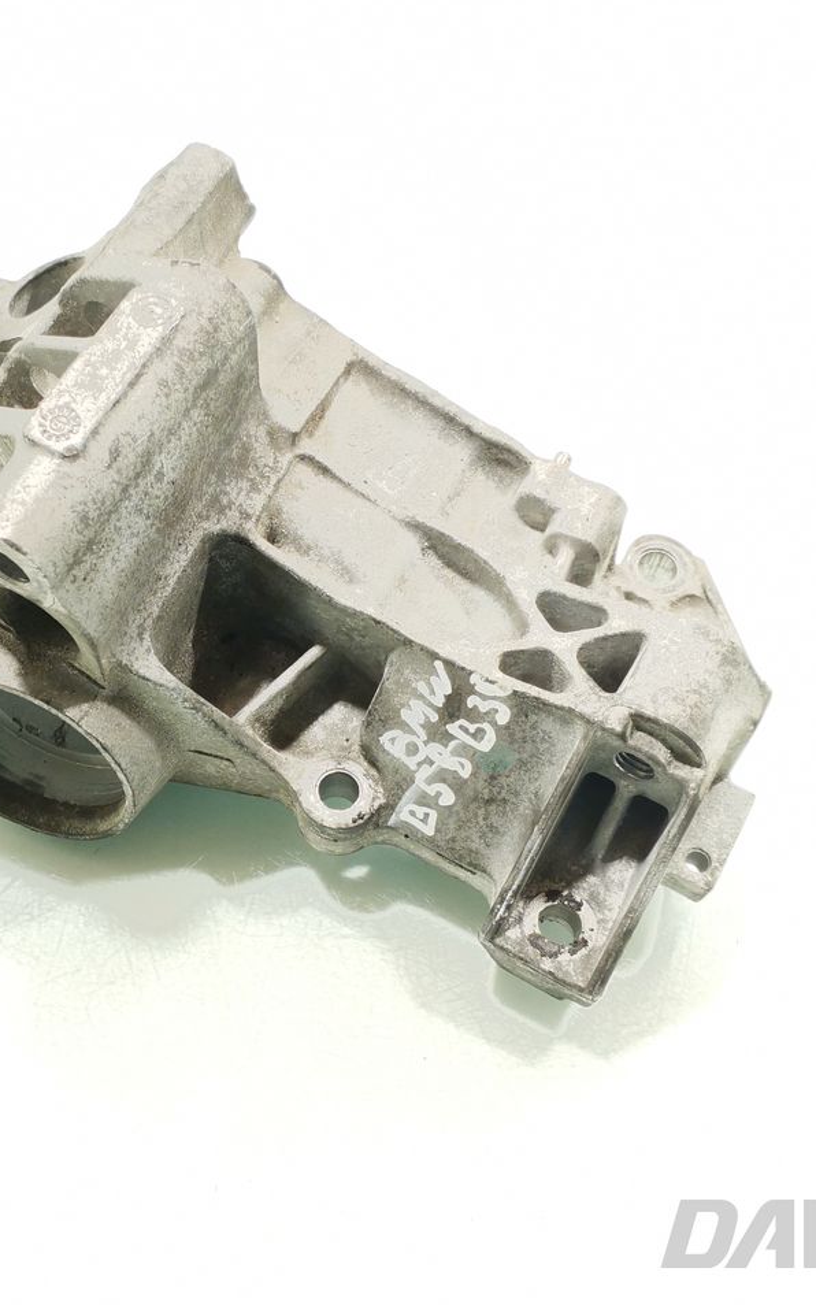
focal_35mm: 37
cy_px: 652
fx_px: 1316
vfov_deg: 52.7
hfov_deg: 33.5
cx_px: 175
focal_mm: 4.75
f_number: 1.8
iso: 100
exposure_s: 1/100
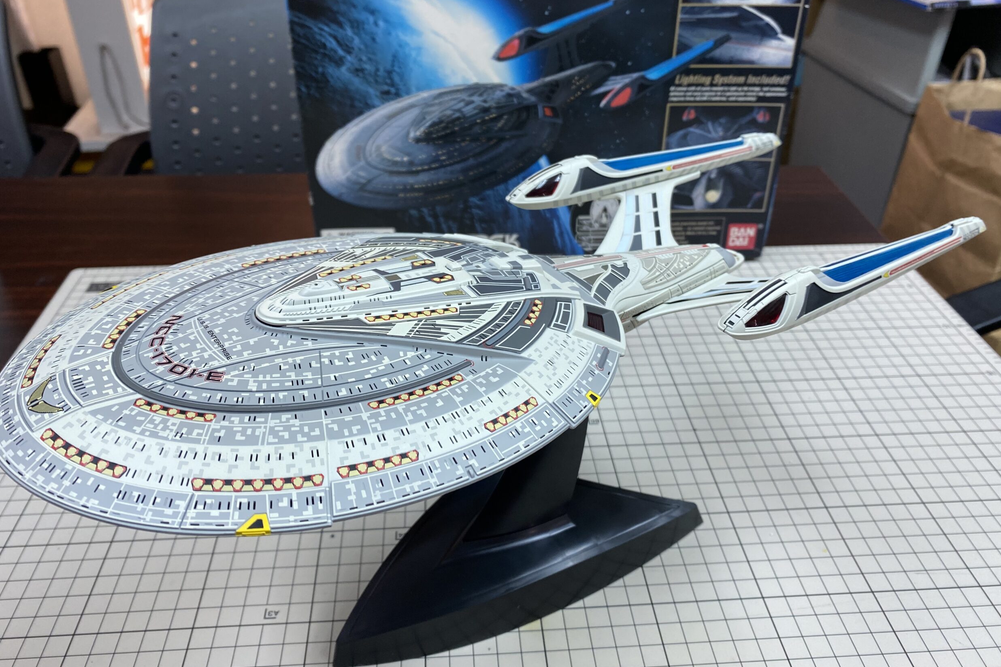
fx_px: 778
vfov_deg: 46.4
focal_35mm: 28
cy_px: 314
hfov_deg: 65.5
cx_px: 486
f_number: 1.8
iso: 80
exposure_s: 1/100
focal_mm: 4.25
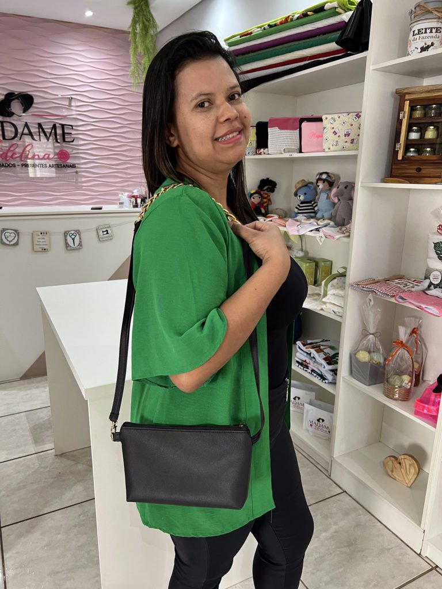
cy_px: 294
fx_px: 443
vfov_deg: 67.3
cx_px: 221
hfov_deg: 53.1
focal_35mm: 26
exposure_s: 1/60
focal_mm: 5.7
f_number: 1.5
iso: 200
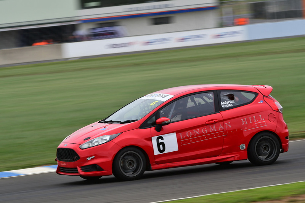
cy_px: 102
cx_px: 152
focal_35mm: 300
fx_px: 2542
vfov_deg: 4.6
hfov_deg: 6.9
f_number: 10
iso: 160
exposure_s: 1/160
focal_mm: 200
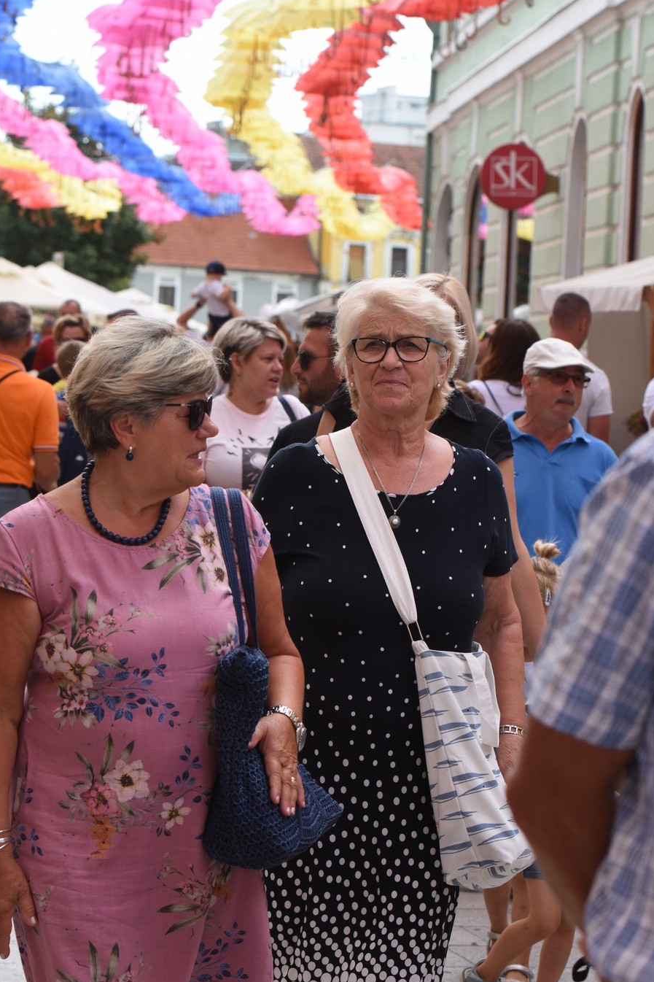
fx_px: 3189
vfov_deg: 17.5
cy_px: 506
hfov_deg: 11.7
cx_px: 299
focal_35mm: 117
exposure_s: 1/640
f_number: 6.3
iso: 500
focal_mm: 70
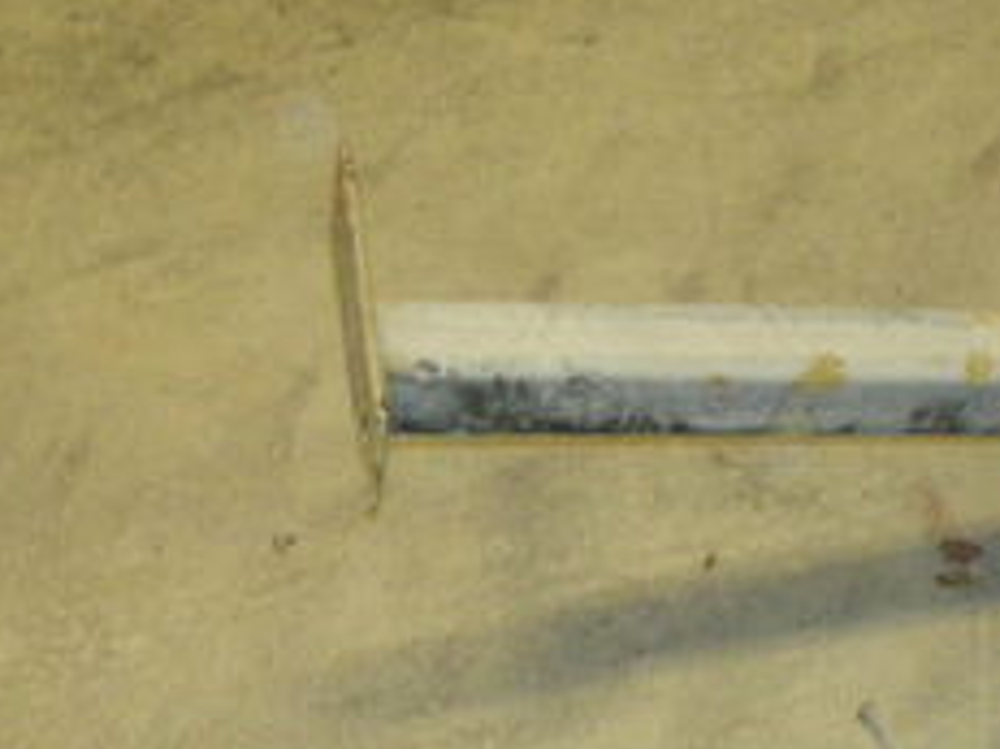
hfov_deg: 19.9
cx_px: 861
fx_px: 2801
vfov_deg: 15.1
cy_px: 684
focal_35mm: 97
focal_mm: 5.7
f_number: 2.8
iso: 400
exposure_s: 1/17
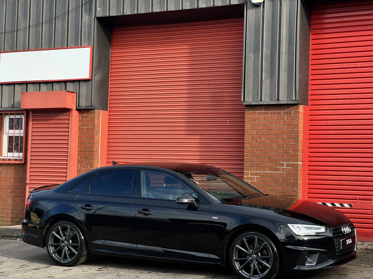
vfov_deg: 19.1
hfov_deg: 25.3
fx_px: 830
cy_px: 140
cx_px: 186
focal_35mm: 77
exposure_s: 1/185
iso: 32
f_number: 2.8
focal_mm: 9
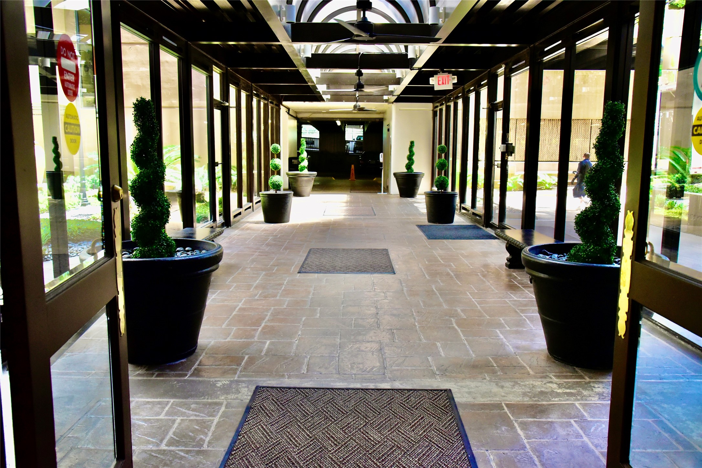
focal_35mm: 30
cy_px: 234
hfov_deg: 61.9
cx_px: 351
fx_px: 585
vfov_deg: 43.6
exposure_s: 1/200
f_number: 7.1
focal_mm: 30
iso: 4000
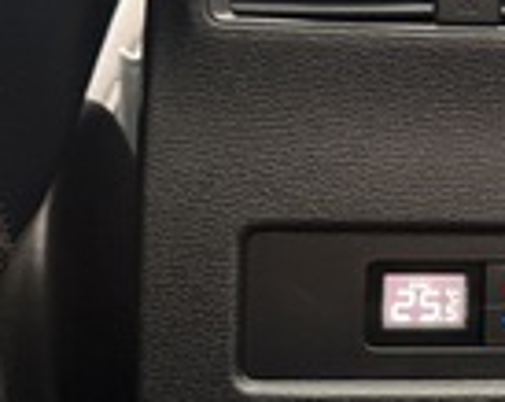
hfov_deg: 25.5
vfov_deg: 21.1
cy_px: 116
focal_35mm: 72
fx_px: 1074
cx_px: 476
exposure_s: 1/30
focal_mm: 6.76
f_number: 1.78
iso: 1000
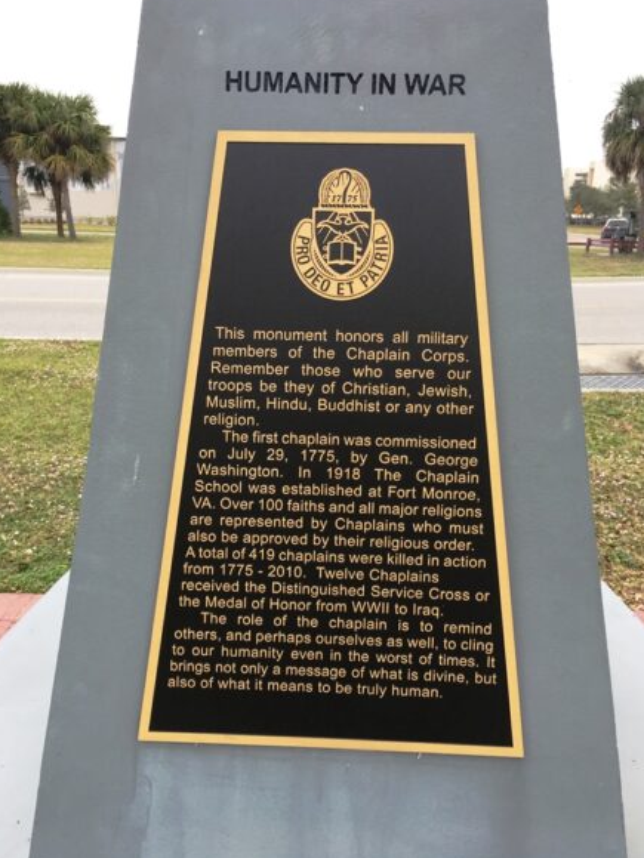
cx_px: 326
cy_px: 422
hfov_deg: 46.8
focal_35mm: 30
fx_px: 744
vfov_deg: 60.0
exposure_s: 1/120
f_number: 2.2
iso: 40
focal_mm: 4.15
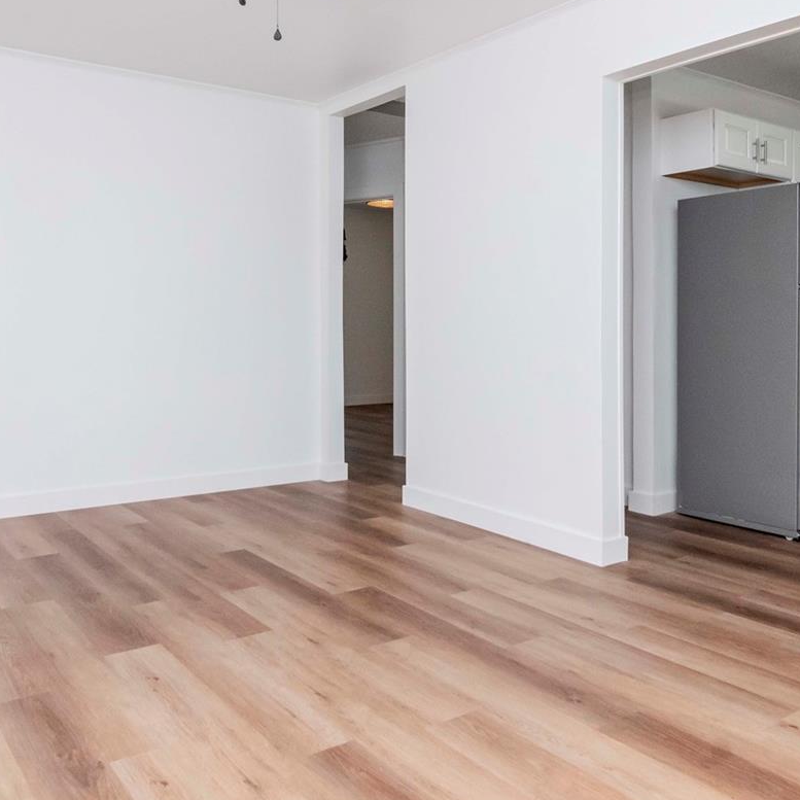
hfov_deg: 55.6
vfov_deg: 55.6
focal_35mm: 29
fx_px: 755
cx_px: 336
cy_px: 336
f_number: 10
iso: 1600
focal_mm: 11
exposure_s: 1/200
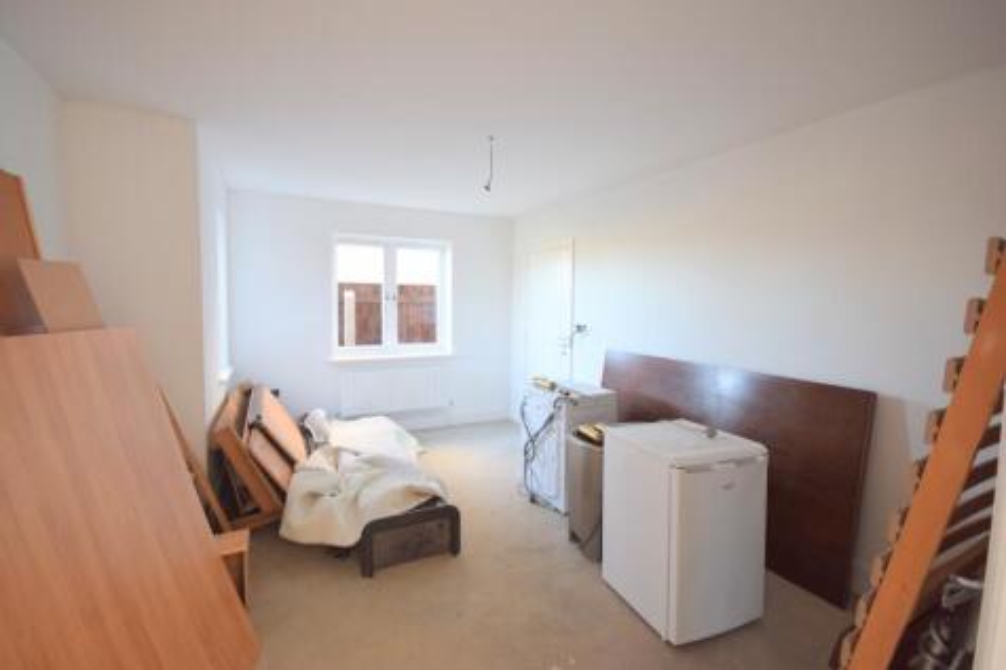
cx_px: 503
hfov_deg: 100.4
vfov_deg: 77.3
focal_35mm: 15
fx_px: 419
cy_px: 335
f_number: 4
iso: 640
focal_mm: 10
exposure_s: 1/60
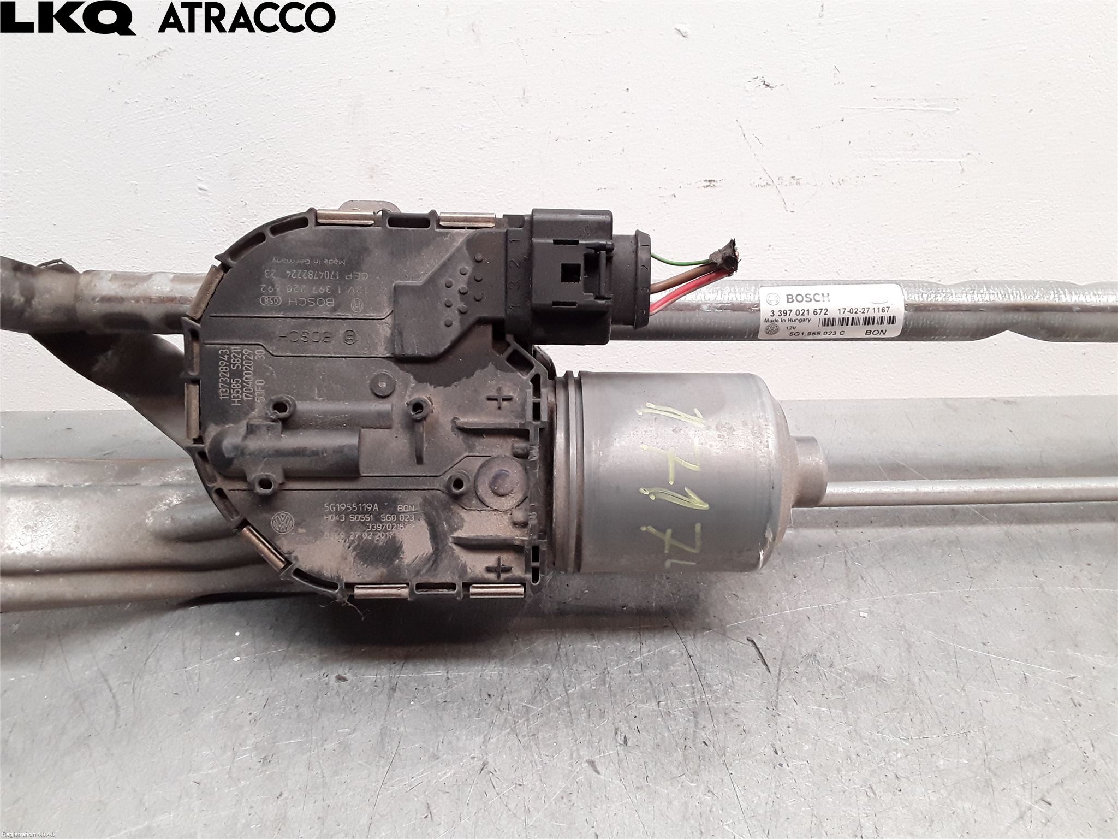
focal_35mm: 28
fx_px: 904
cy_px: 420
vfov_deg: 49.7
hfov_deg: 63.4
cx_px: 559
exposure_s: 1/100
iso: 100
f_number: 1.9
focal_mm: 2.91
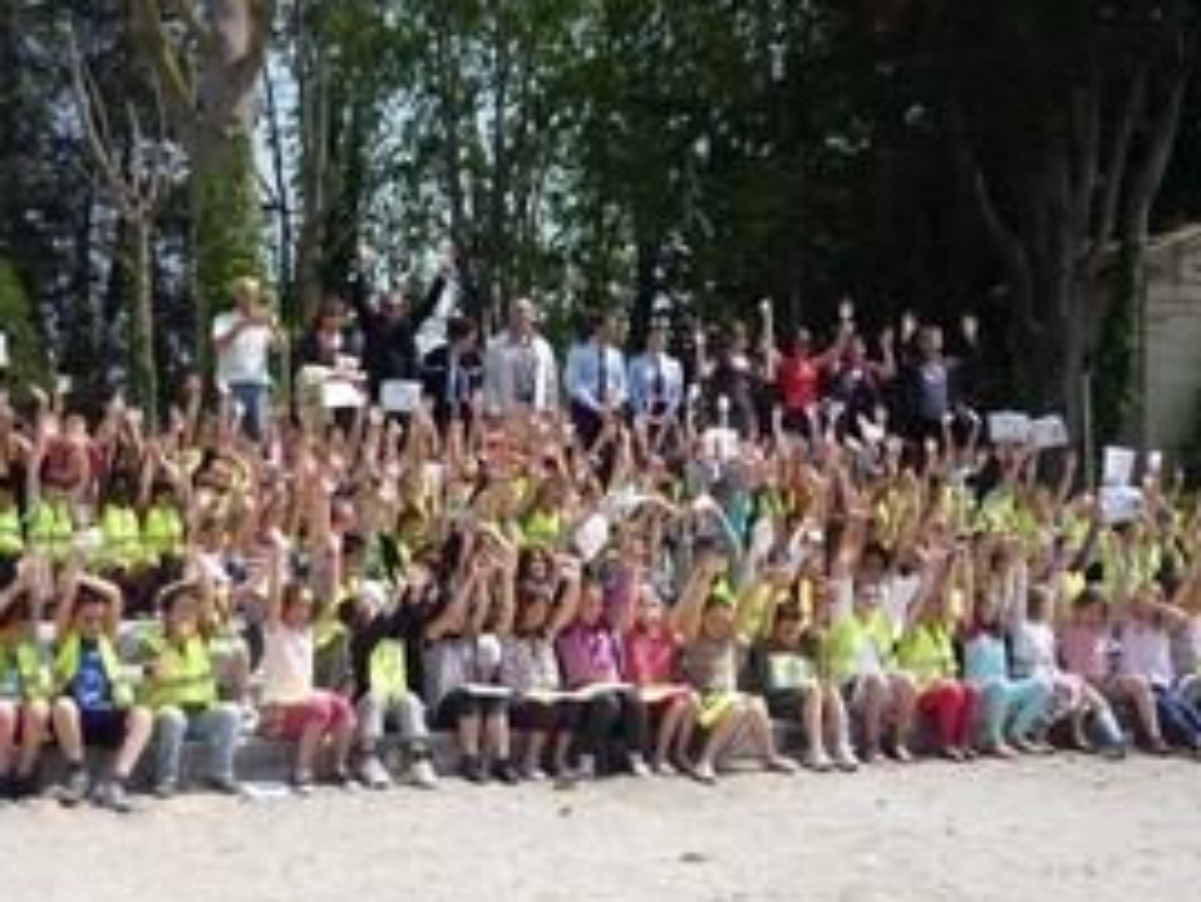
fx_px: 1701
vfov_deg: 29.7
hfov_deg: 38.7
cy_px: 415
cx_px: 482
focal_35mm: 49
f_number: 8
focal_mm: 5.5
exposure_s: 1/200
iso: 100
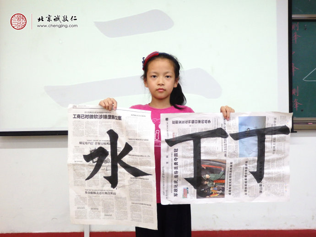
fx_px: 338
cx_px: 158
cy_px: 118
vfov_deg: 38.6
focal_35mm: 37
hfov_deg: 50.2
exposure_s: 1/60
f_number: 3.6
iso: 400
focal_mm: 6.6
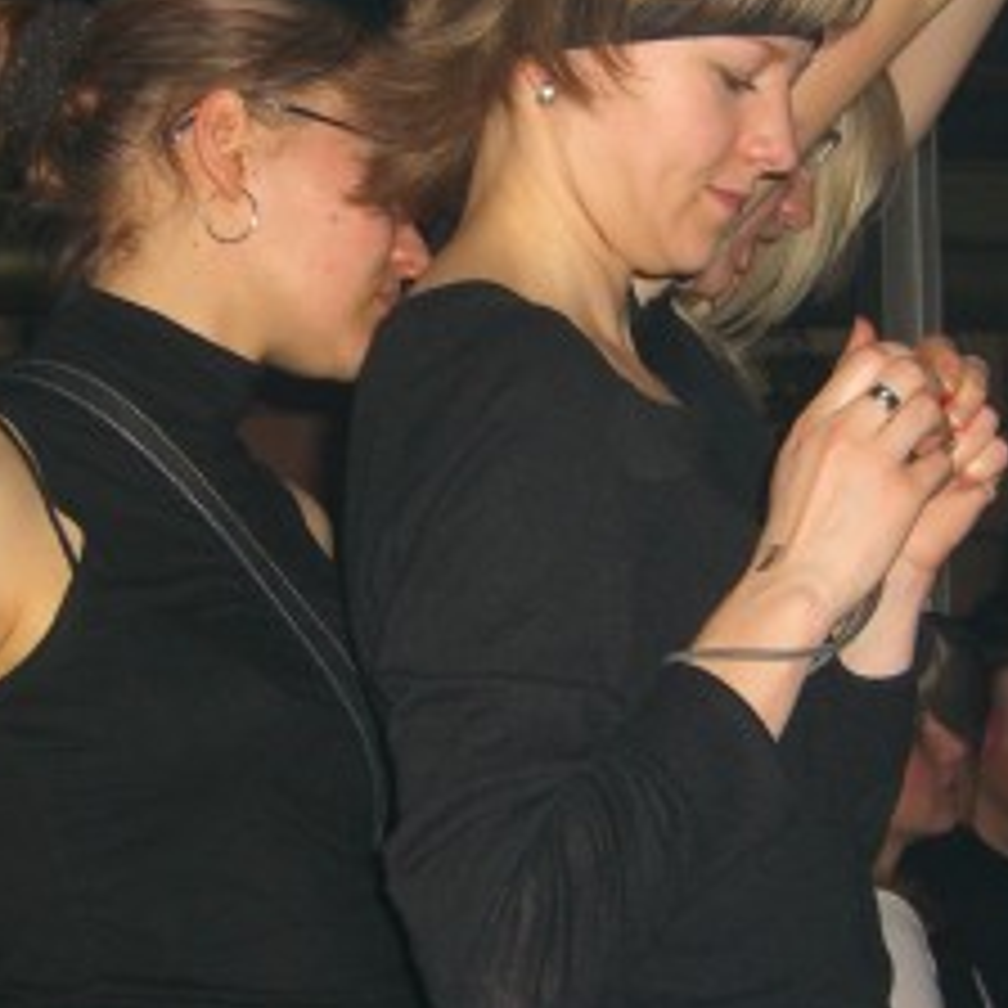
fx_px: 2965
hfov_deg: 19.3
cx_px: 536
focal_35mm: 90
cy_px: 495
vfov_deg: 19.3
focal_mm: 7.9
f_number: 2.8
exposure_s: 1/60
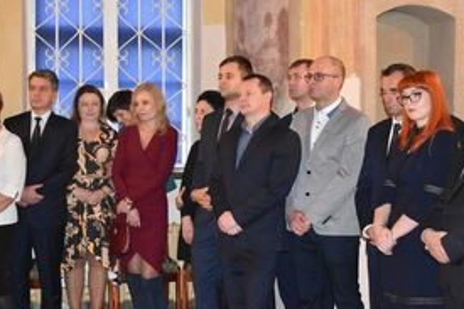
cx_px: 211
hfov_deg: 26.0
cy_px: 140
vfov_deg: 17.5
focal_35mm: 78
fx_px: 1005
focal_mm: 34
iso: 4500
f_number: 4.5
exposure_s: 1/60
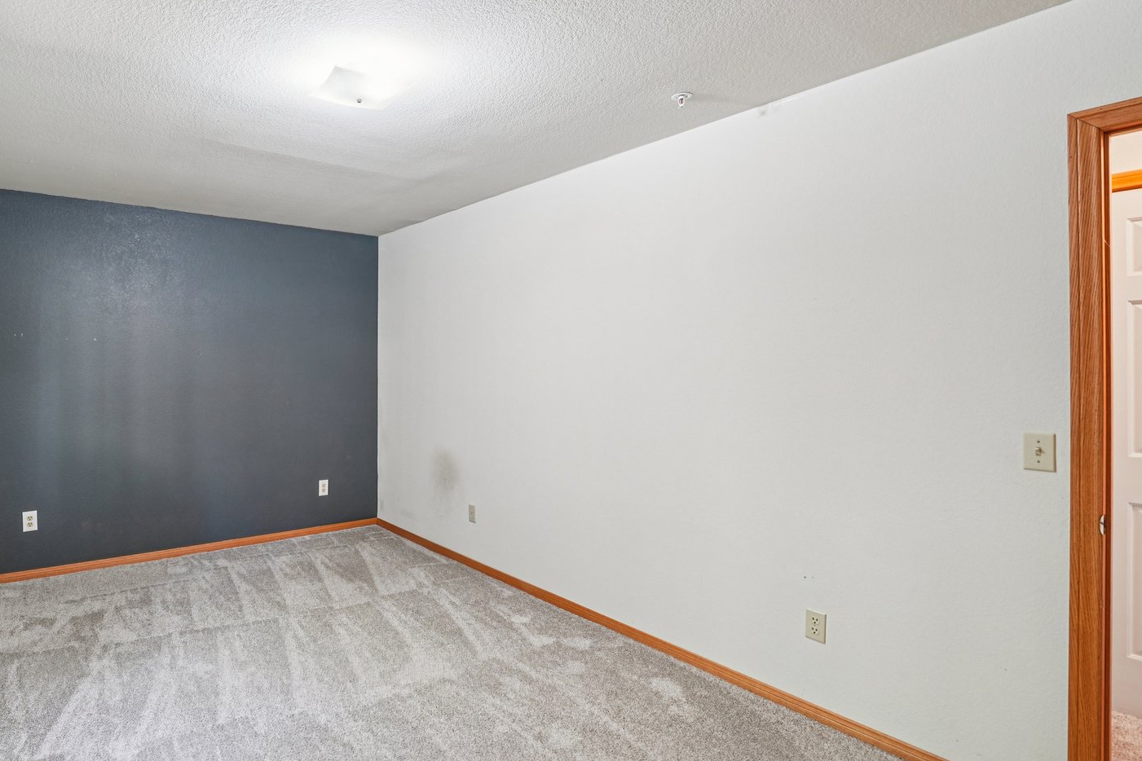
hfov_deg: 84.3
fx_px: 603
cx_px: 395
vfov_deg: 64.5
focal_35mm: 19
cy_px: 365
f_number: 9
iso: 400
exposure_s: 1/2.5
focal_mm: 13
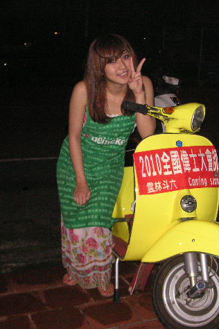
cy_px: 166
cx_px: 119
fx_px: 474
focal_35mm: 52
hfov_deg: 26.0
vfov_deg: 38.2
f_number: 2.8
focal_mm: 6.1
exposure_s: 1/45
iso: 160
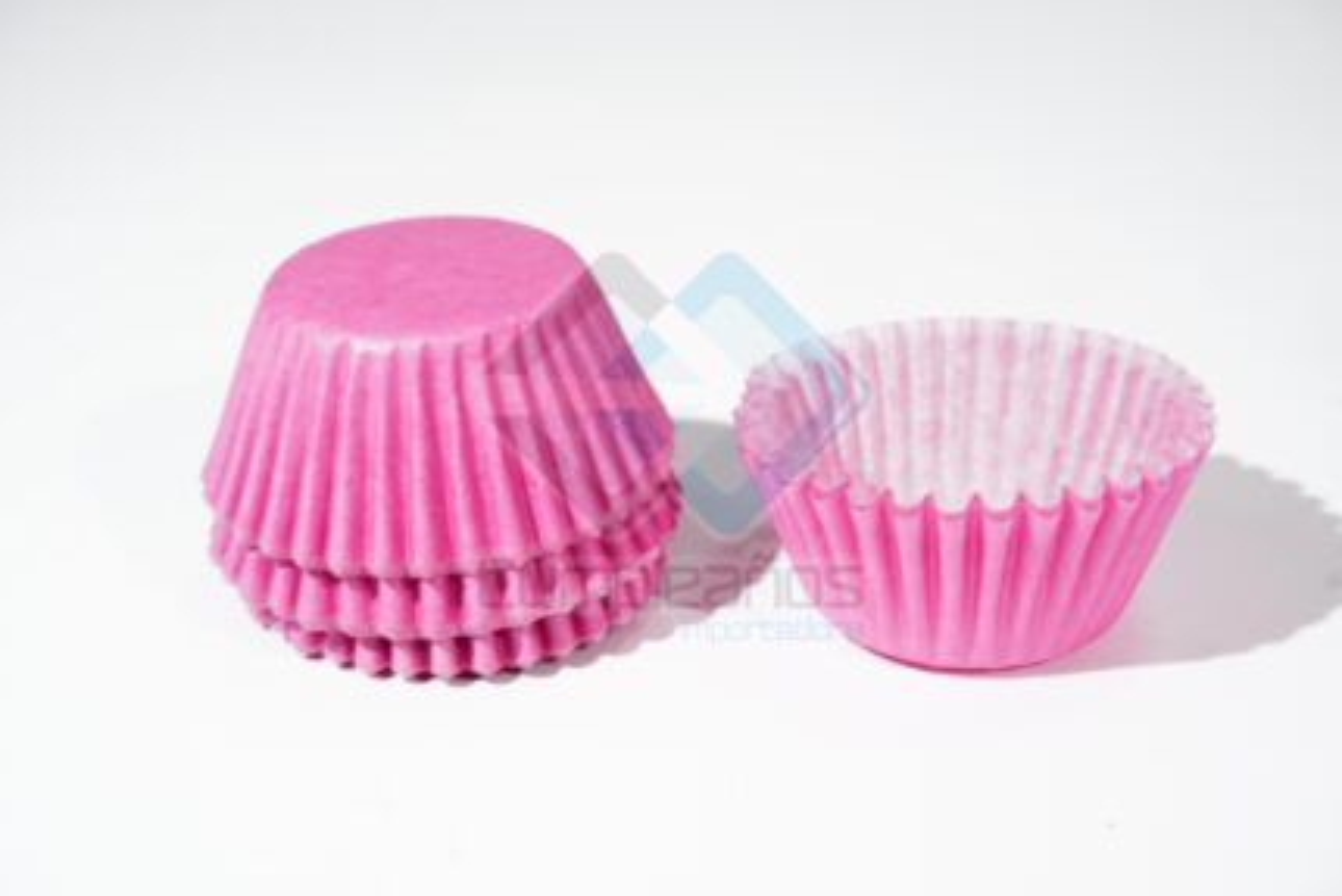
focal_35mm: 58
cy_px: 448
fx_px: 2181
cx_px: 671
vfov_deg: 23.2
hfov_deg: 34.2
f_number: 11
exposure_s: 1/30
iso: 640
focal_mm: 39
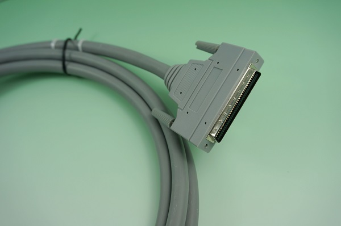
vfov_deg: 41.6
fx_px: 298
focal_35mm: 32
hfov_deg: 59.6
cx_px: 170
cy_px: 113
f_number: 5.6
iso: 100
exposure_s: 1/125
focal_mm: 21
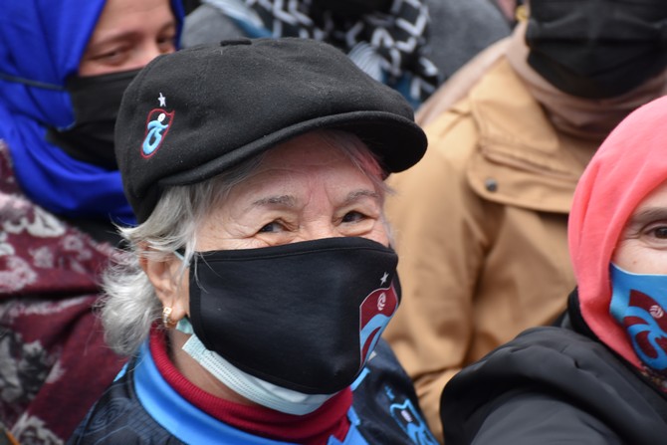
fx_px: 2224
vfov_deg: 11.4
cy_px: 222
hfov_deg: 17.1
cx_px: 334
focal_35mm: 120
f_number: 5.3
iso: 800
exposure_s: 1/60
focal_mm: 80
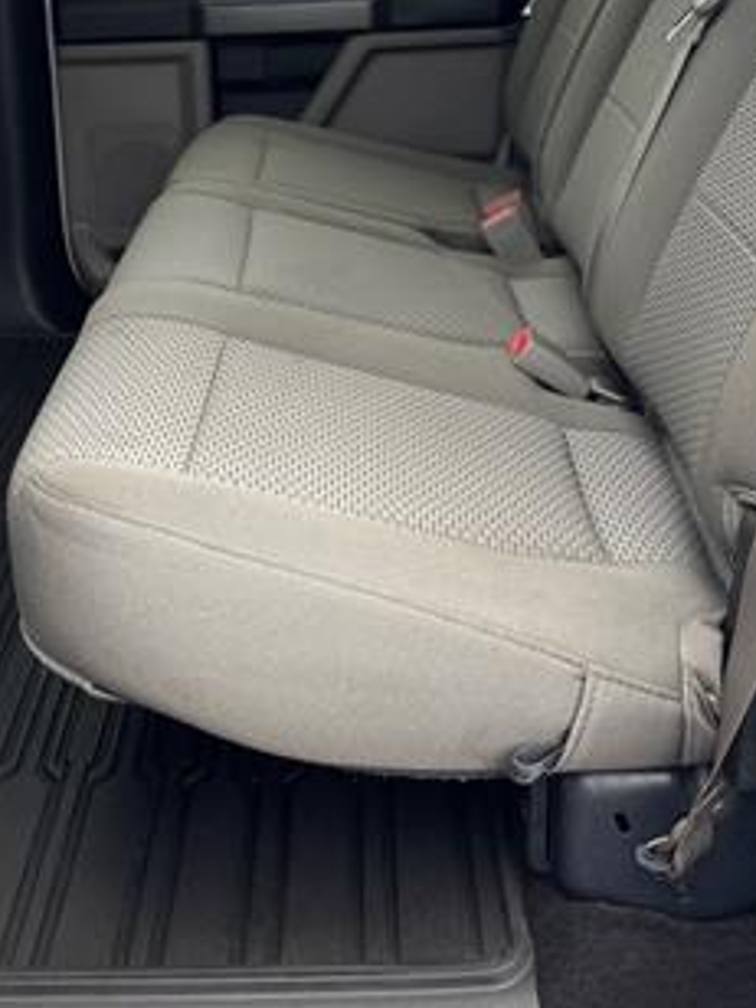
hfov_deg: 26.8
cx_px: 226
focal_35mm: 54
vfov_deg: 35.1
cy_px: 311
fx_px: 1572
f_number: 1.6
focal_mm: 5.96
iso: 40
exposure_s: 1/178
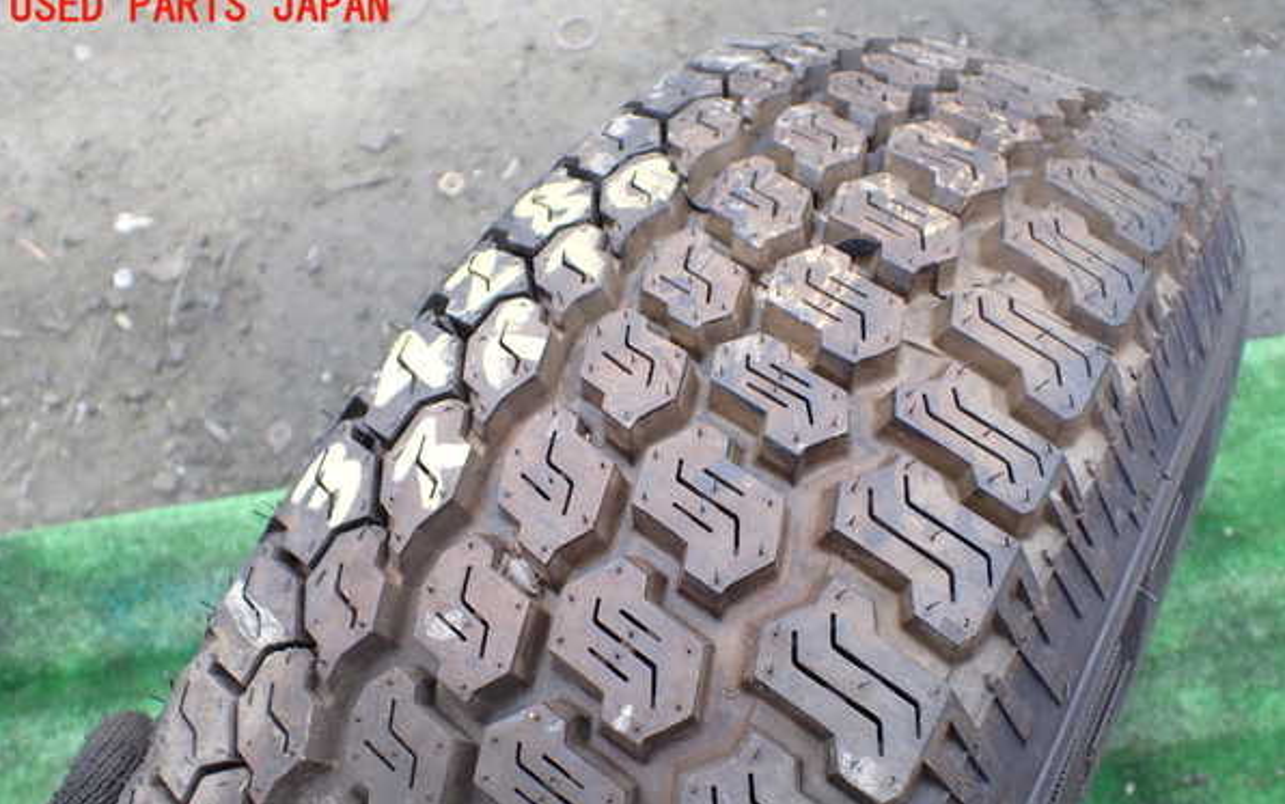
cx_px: 645
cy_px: 466
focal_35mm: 32
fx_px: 1121
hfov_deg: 59.6
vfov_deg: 39.4
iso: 125
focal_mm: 5.4
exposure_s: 1/125
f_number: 2.3
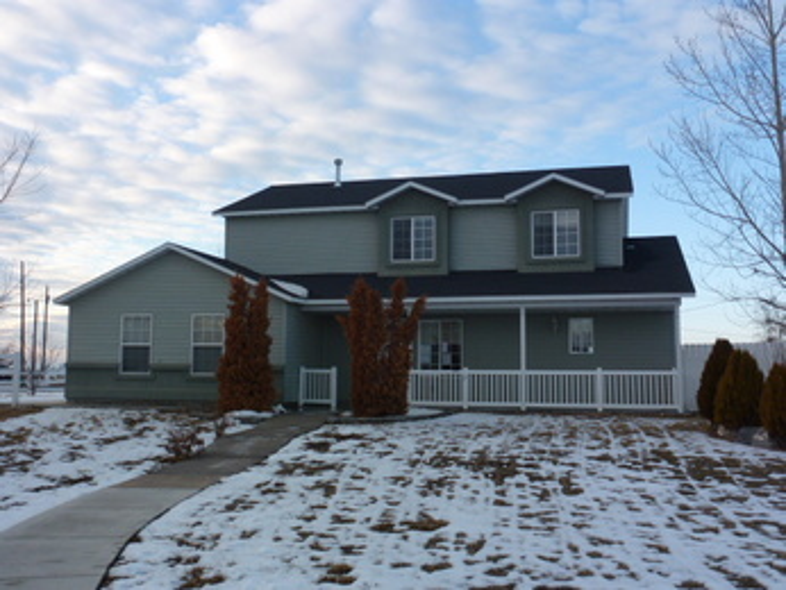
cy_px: 295
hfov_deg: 55.3
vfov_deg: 43.0
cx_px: 393
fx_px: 750
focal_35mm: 33
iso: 100
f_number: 4
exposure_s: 1/200
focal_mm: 5.9
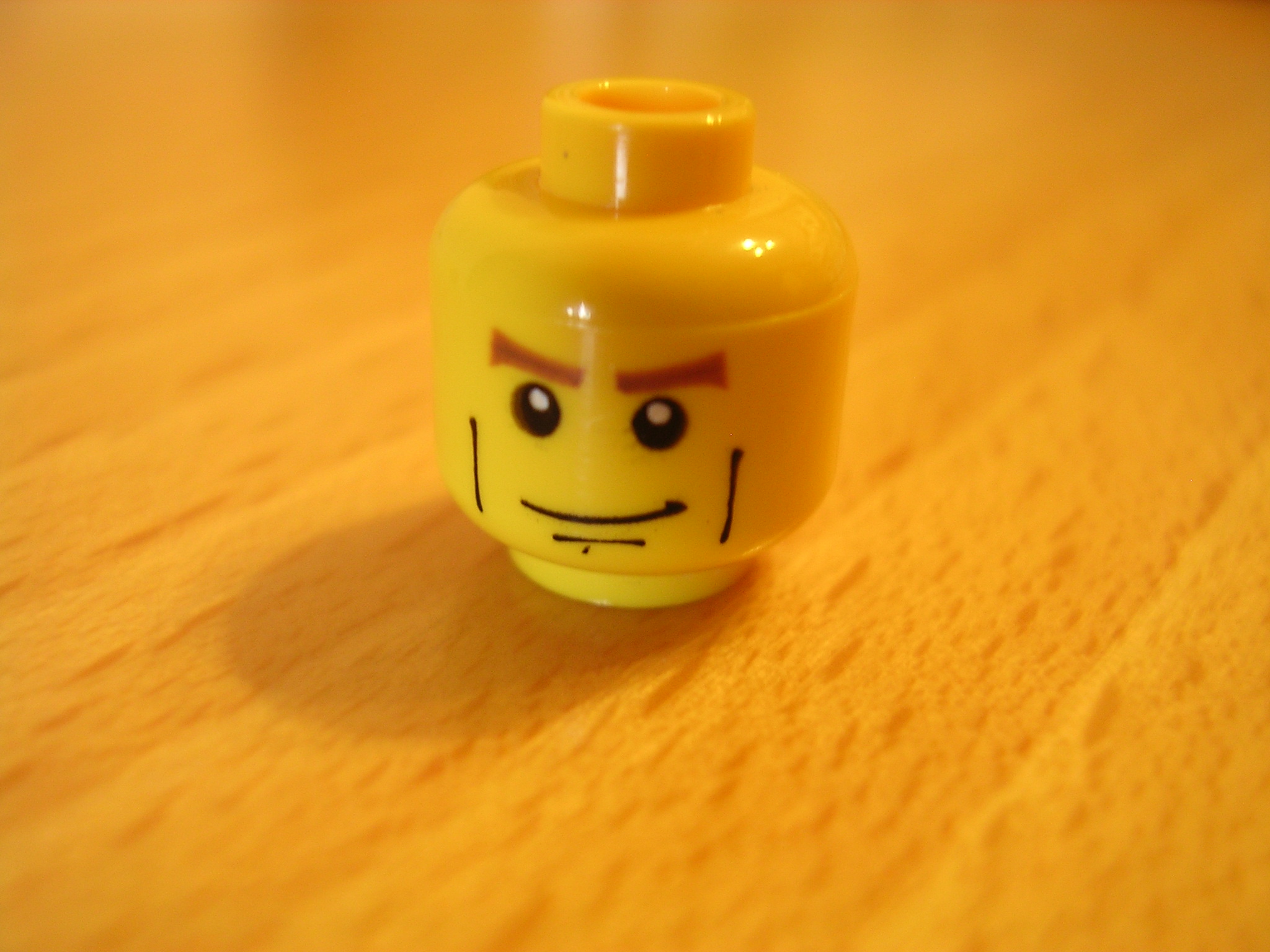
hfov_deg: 49.0
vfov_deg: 37.7
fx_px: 1394
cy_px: 476
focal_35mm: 38
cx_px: 635
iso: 110
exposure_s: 1/3.5
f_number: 2.8
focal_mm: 5.8
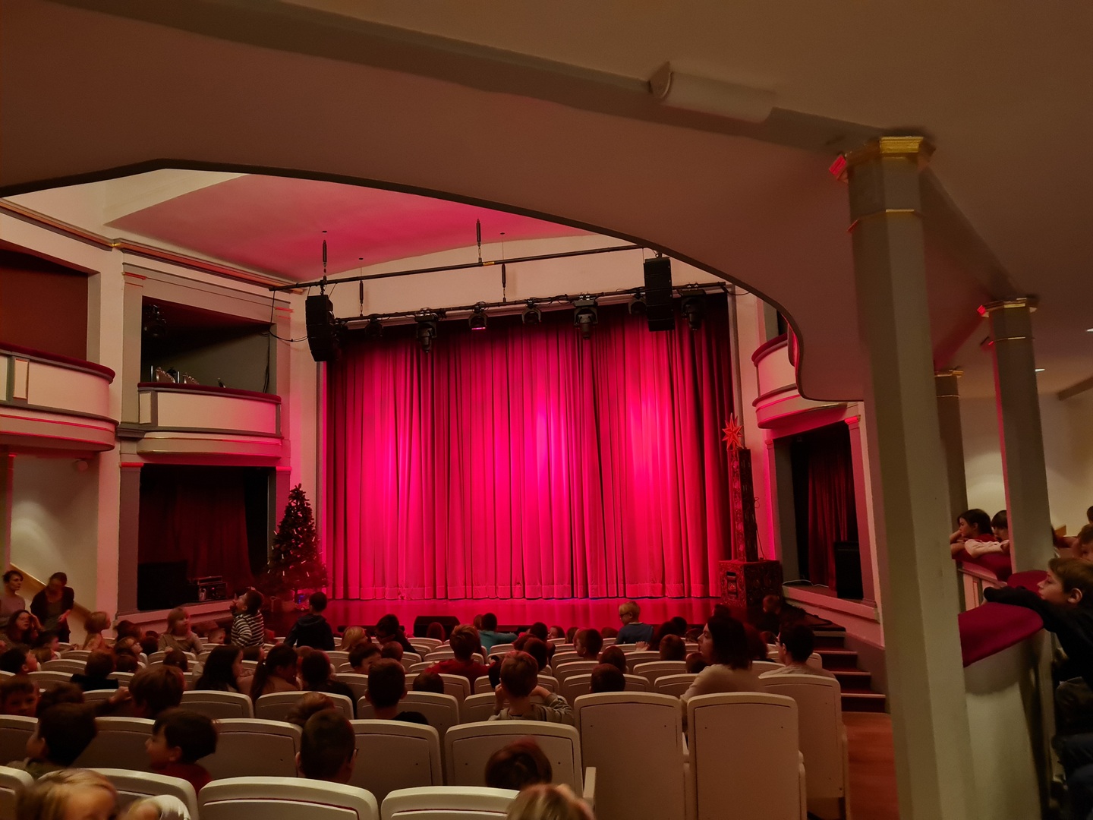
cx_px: 546
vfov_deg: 53.1
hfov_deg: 67.3
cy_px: 410
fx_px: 821
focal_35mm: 26
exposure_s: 1/50
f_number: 1.8
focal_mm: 5.4
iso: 500
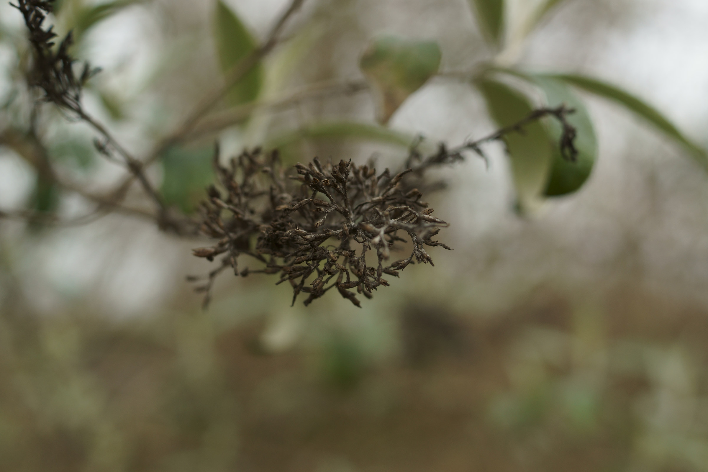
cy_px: 236
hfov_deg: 37.9
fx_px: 1032
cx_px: 354
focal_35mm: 52
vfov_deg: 25.8
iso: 250
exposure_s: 1/640
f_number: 3.5
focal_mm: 35
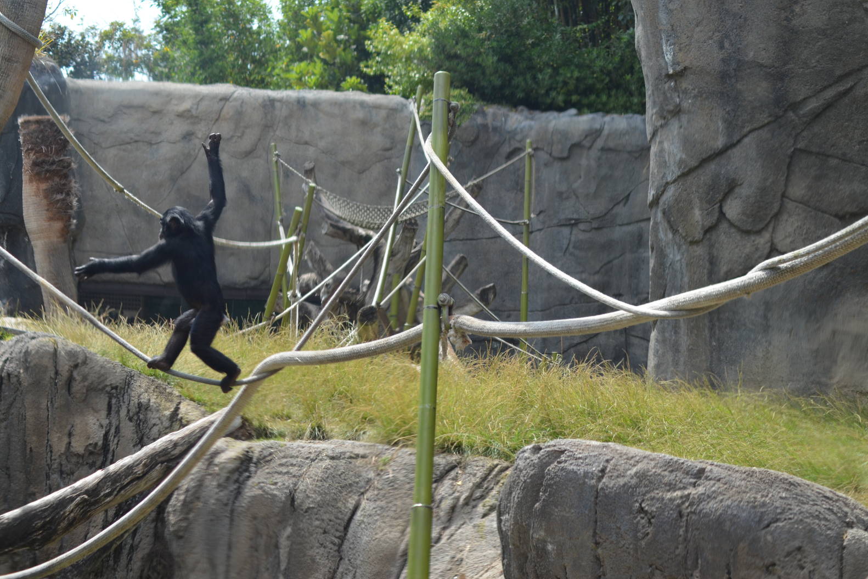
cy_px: 290
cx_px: 430
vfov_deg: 12.9
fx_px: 2556
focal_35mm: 106
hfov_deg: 19.3
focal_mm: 70
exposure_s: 1/500
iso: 360
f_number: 5.6
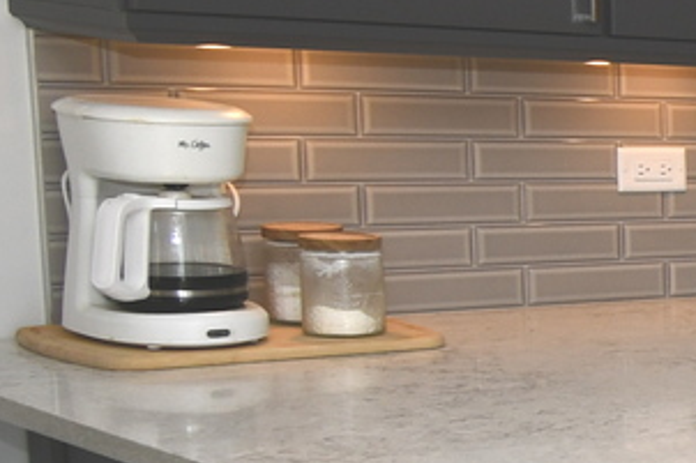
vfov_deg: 13.3
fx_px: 1971
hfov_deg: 13.0
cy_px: 415
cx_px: 1821
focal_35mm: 102
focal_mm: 13
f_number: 5.6
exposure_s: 1/125
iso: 140
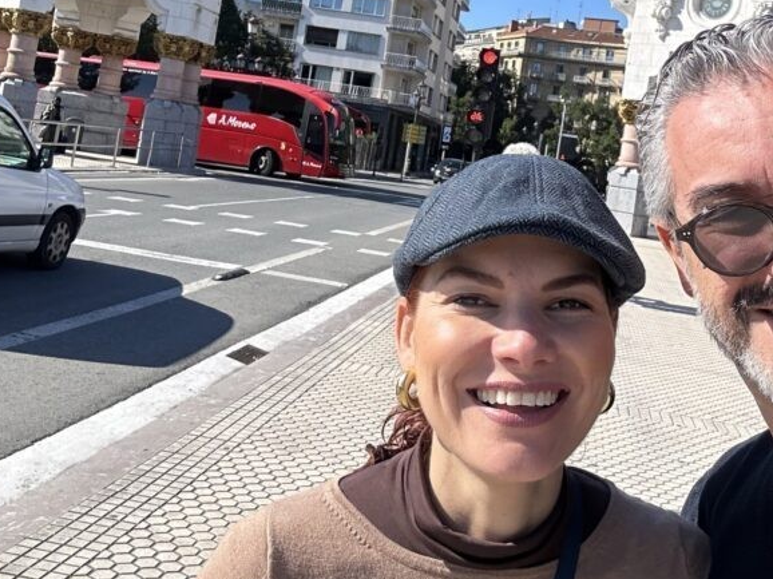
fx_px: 960
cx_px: 469
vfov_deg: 32.5
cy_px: 103
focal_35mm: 43
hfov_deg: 43.6
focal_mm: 2.69
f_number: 1.9
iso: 25
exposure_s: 1/964
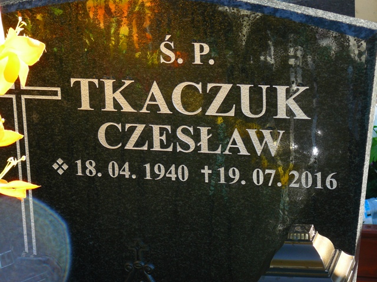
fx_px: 1568
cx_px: 188
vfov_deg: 10.3
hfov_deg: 13.7
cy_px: 141
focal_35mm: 144
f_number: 4
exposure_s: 1/100
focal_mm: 24.1
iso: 100
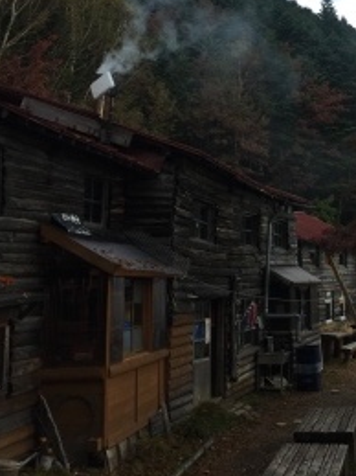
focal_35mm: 56
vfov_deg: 33.9
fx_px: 769
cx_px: 322
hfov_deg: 25.3
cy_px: 145
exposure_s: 1/618
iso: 32
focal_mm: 4.15
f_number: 2.2
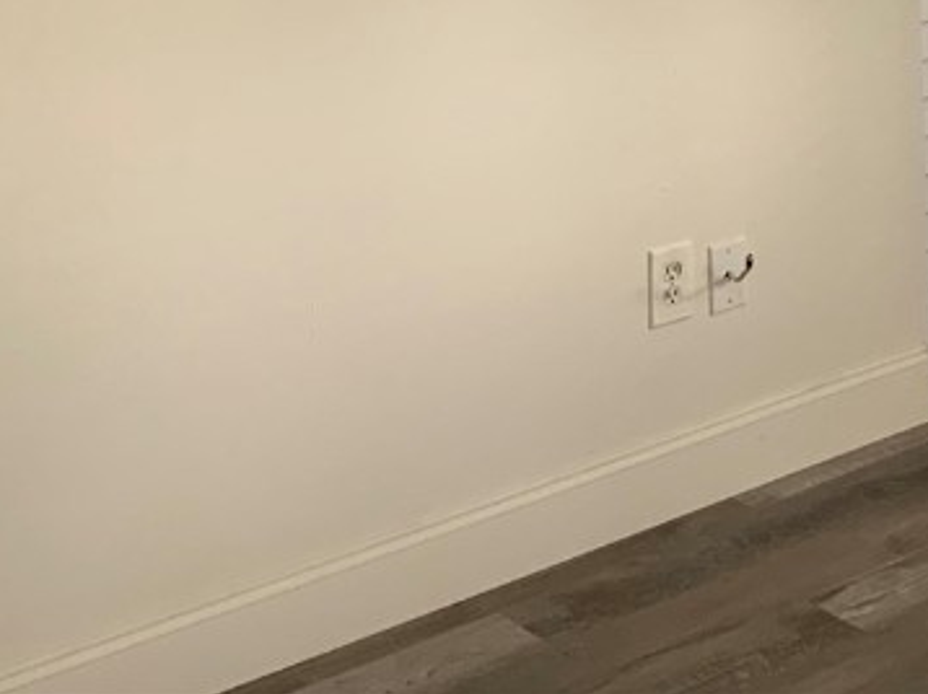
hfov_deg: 21.8
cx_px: 1112
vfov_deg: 16.4
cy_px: -298
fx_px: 2224
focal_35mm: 83
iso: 50
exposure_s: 1/60
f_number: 1.8
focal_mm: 3
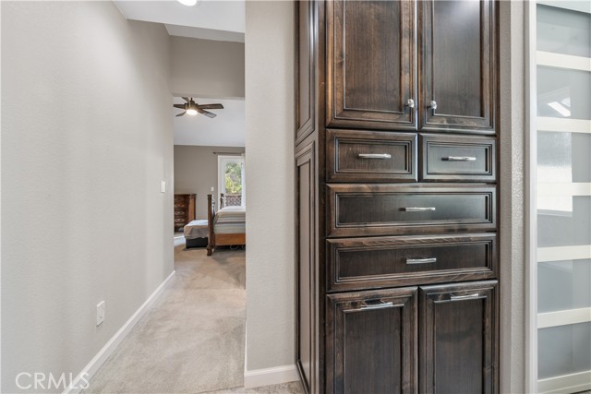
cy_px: 197
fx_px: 246
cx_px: 296
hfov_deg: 100.4
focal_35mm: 15
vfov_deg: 77.4
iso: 100
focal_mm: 15
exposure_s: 3
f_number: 9
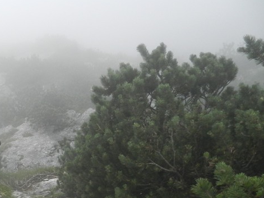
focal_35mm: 50
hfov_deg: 34.8
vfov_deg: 27.1
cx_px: 2
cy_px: 209
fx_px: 381
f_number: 3.4
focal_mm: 4
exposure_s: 1/800
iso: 160
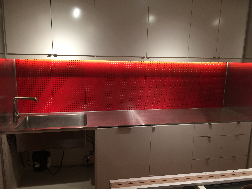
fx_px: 211
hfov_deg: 61.7
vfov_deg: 48.2
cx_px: 126
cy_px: 94
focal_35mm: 29
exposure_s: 1/15
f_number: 2.2
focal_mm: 4.15
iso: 40
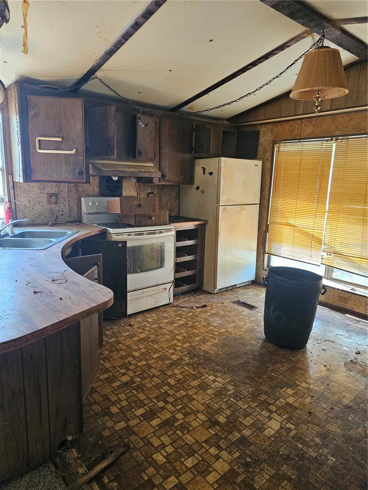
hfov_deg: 58.9
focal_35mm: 23
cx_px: 184
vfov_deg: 73.9
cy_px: 245
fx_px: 326
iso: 800
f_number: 1.7
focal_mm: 6.3
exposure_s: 1/120
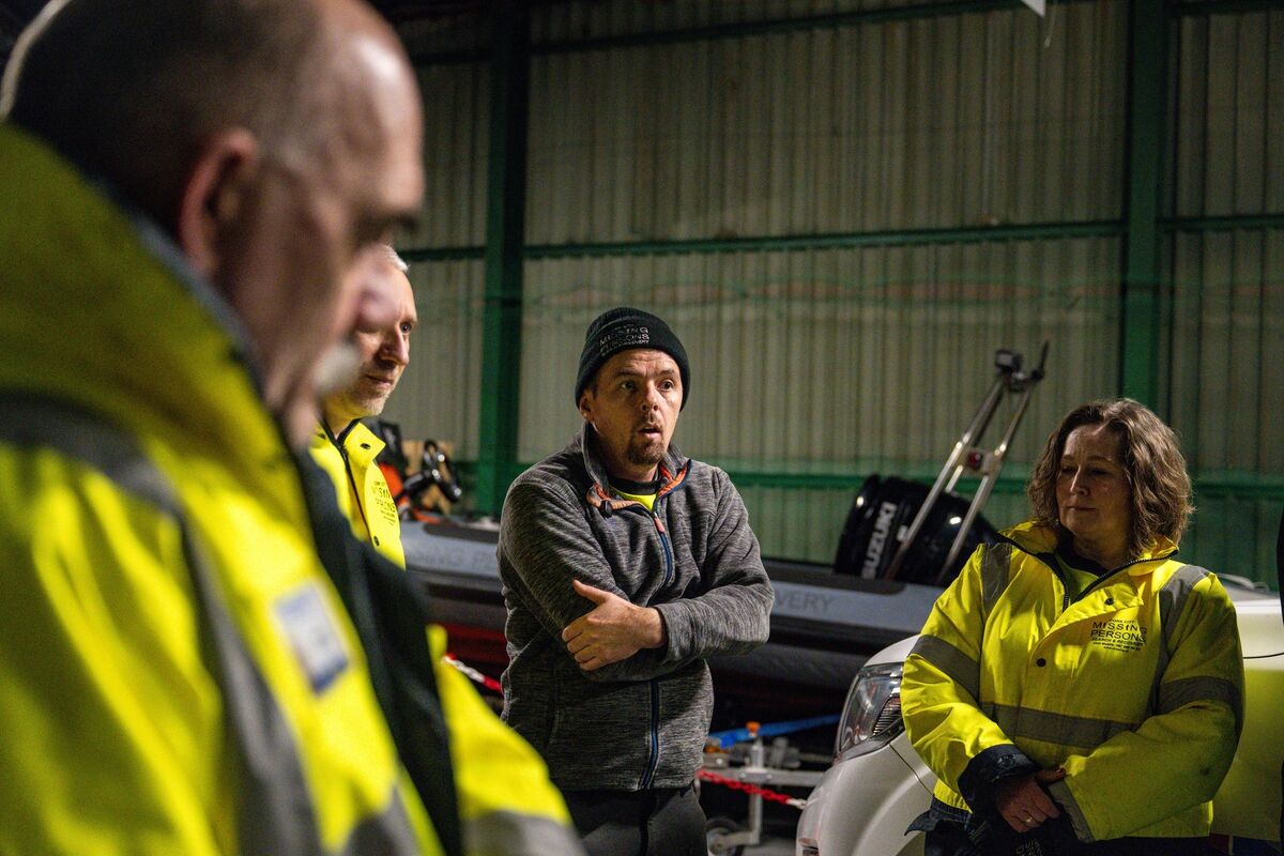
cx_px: 642
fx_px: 1748
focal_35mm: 49
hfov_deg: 40.3
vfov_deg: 27.5
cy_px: 428
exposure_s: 1/125
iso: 6400
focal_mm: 49
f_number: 3.2
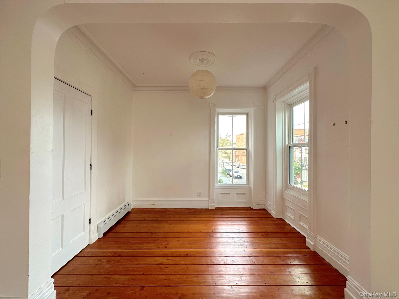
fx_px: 161
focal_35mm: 14
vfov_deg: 85.7
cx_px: 200
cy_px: 150
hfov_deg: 102.1
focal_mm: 2.22
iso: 64
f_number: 2.2
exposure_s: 1/99
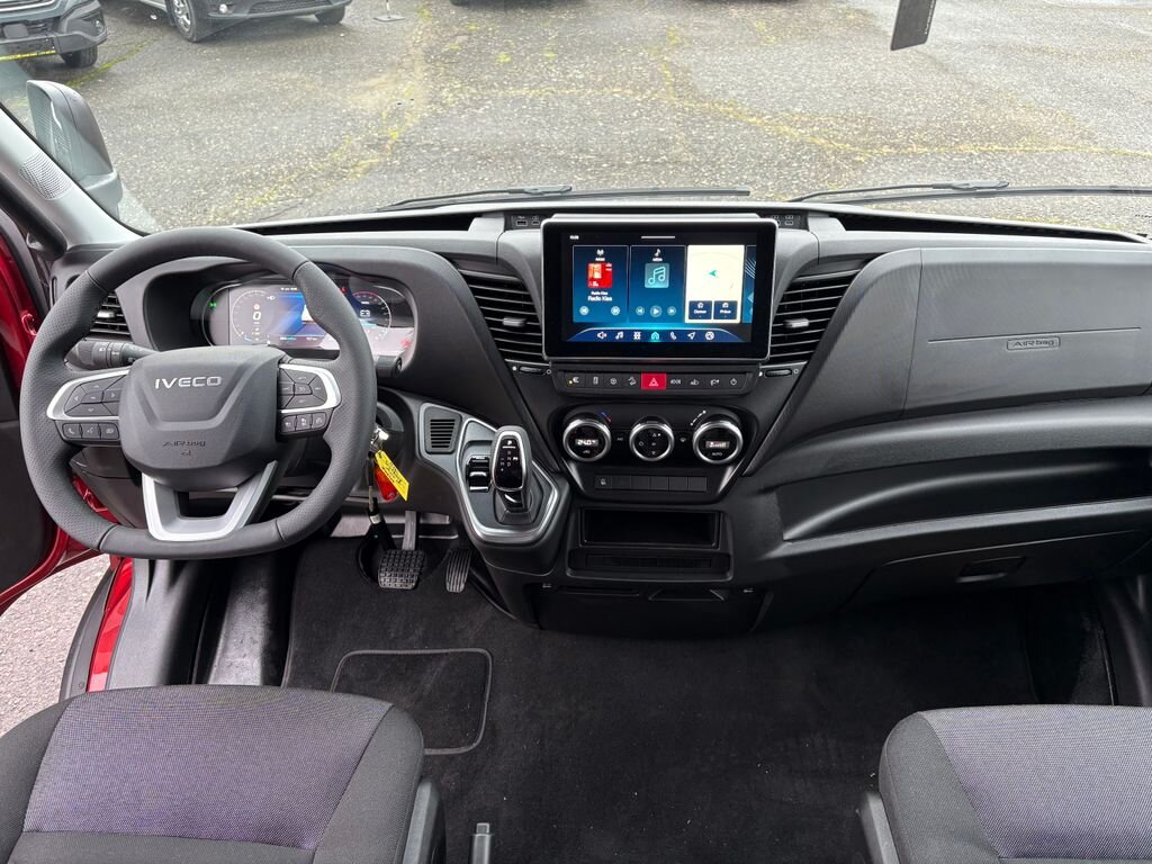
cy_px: 432
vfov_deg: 53.1
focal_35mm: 26
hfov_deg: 67.3
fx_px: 865
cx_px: 576
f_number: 1.6
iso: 125
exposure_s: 1/60
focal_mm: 5.96
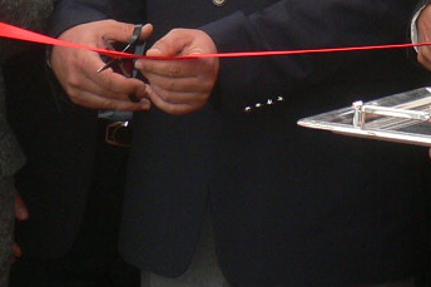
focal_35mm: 236
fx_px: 2824
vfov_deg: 5.7
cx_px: 284
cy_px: -248
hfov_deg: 8.7
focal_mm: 10.1
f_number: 3.8
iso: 100
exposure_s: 1/250
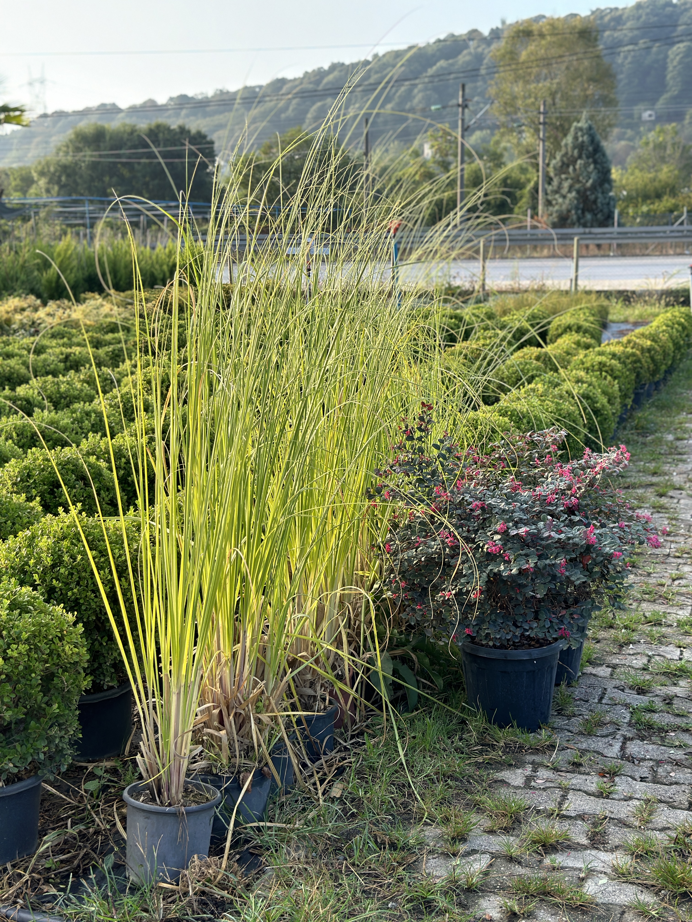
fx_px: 1279
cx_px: 346
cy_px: 461
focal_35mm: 48
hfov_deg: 30.3
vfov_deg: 39.7
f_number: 1.78
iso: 80
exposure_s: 1/714
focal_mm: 6.86
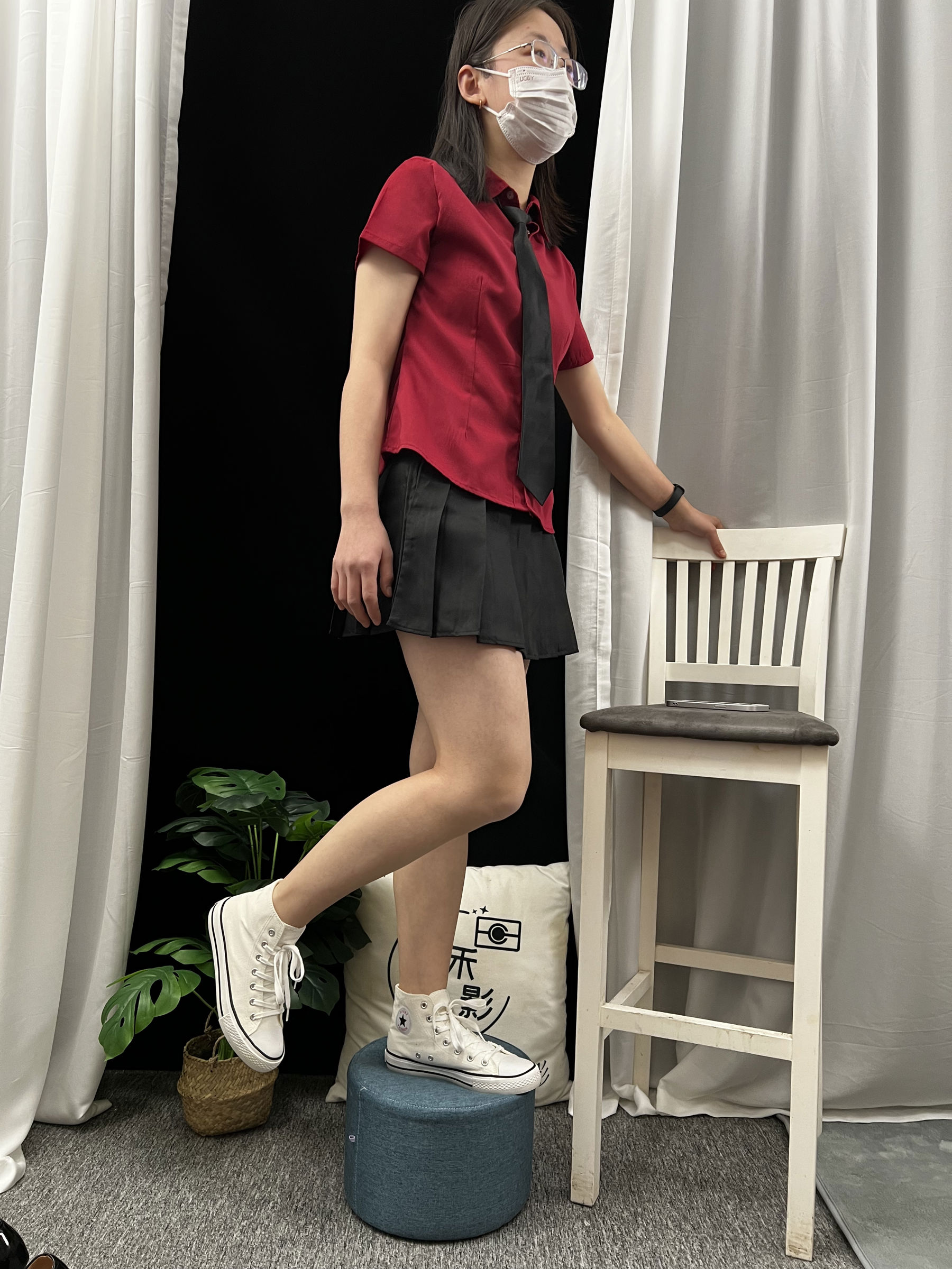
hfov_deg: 53.1
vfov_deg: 67.3
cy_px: 634
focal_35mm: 26
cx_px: 476
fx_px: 953
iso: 125
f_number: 1.5
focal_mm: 5.7
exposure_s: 1/63
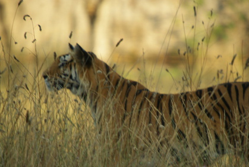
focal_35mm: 1145
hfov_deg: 1.8
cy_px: 126
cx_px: 147
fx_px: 7925
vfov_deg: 1.2
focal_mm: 500
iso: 200
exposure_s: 1/180
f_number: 6.7
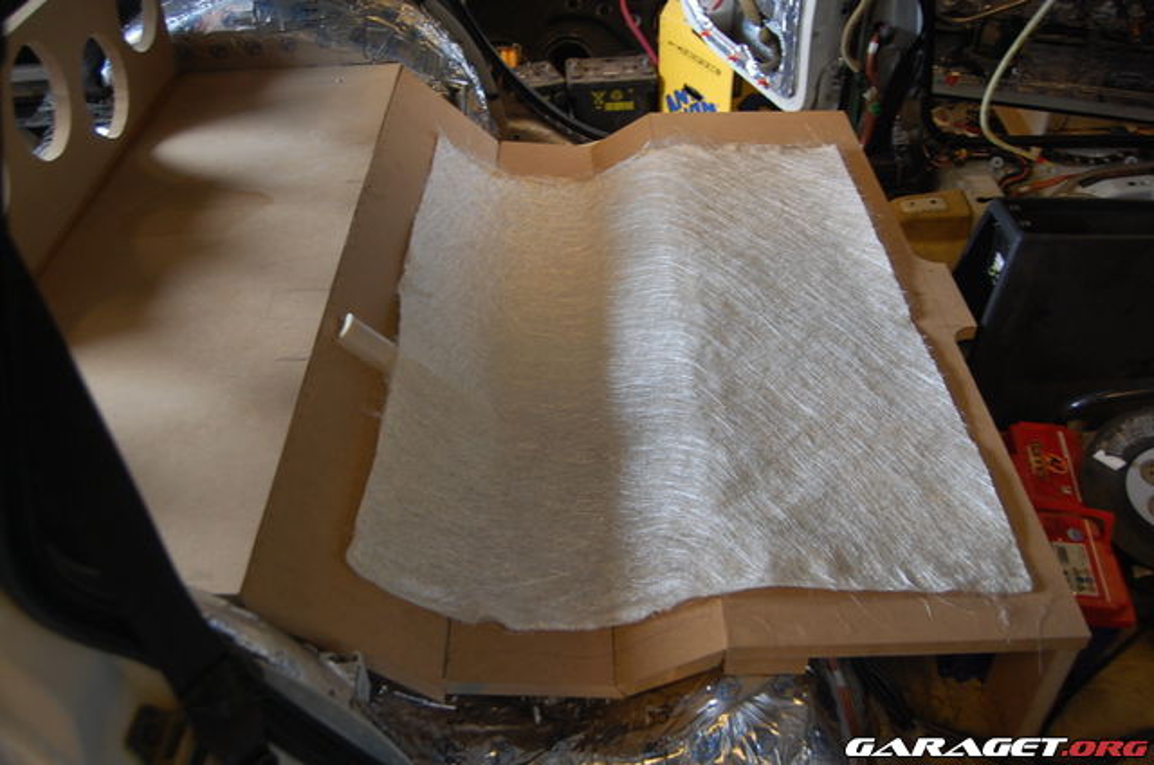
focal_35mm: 30
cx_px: 577
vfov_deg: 43.4
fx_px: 960
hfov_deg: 62.0
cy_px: 382
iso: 500
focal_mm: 20
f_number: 3.8
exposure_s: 1/30
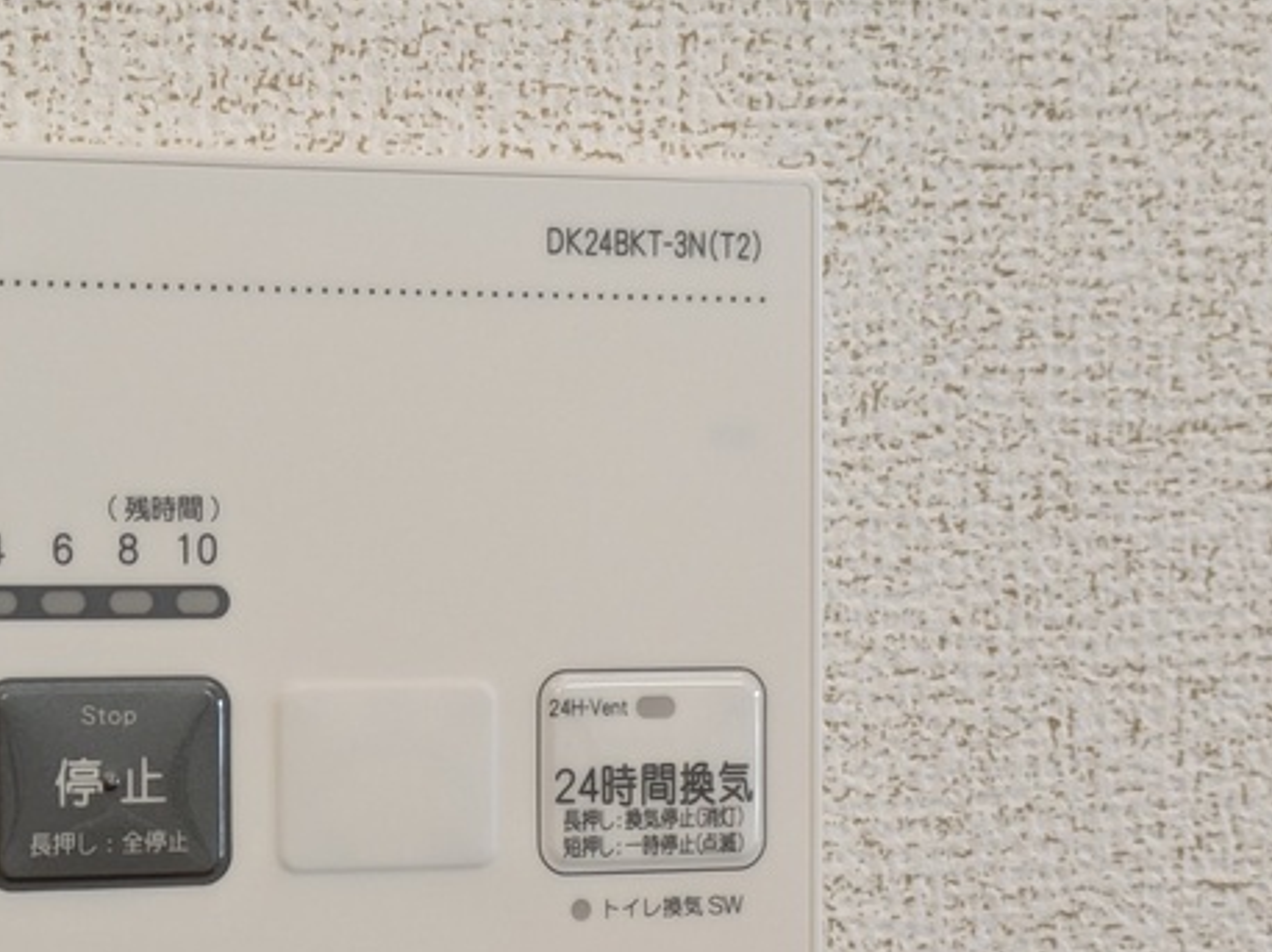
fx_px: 3930
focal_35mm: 107
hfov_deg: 18.2
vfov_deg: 13.7
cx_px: 244
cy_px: 810
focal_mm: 5.43
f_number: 1.89
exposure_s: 1/40
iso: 65
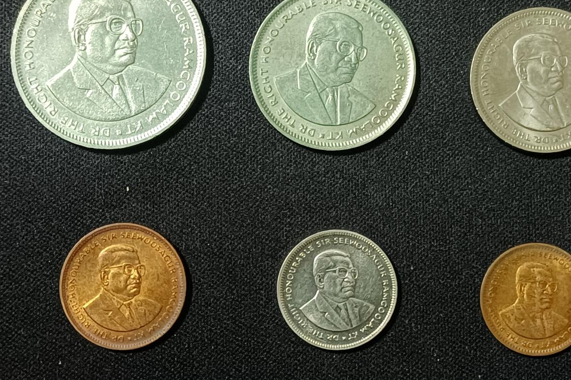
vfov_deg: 20.3
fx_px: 1063
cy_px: 167
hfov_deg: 30.1
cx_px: 297
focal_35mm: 67
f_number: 1.8
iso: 1925
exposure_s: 1/33.3
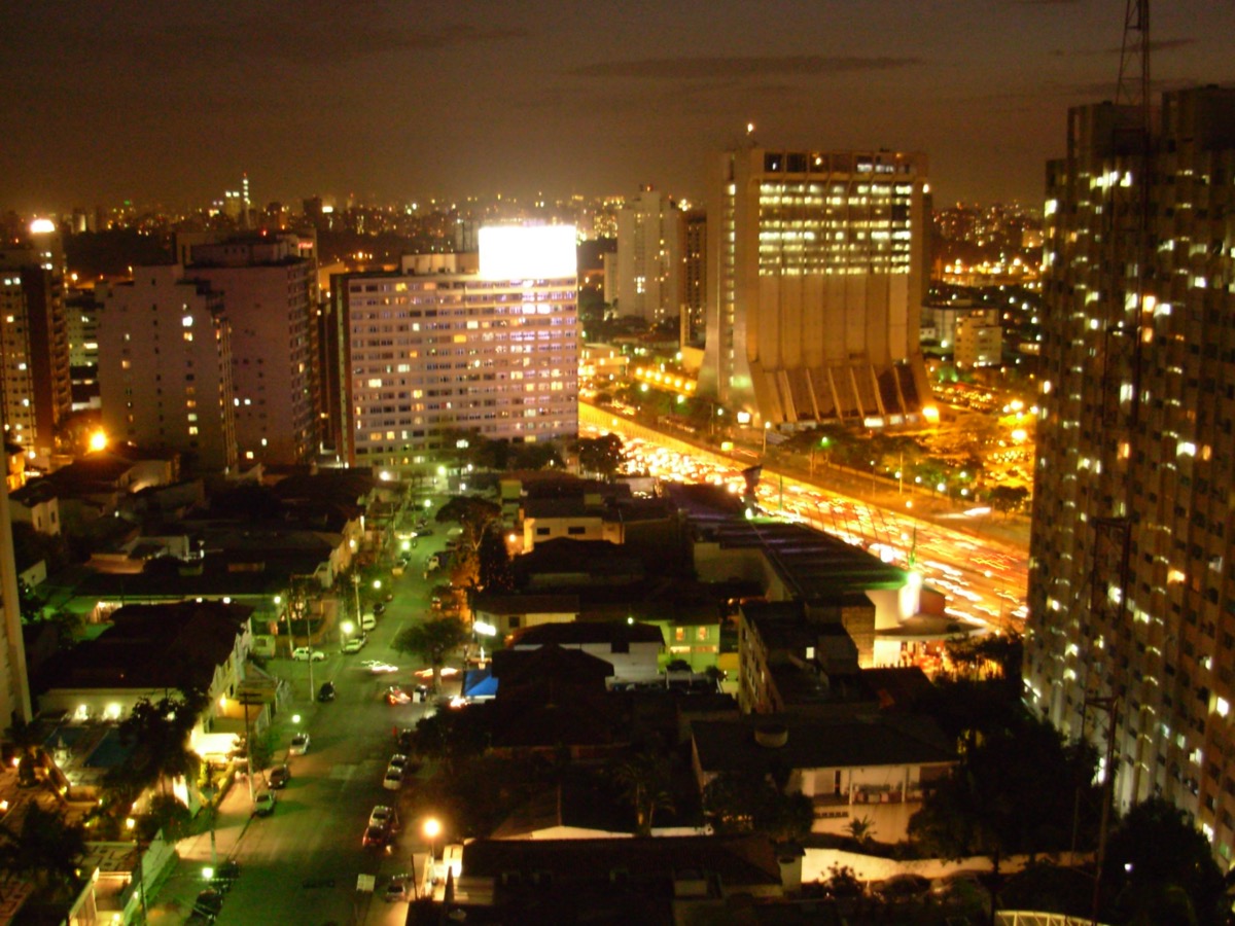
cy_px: 463
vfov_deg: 37.7
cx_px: 618
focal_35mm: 38
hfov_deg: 49.0
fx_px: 1356
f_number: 2.9
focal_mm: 6.3
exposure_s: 1
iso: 200
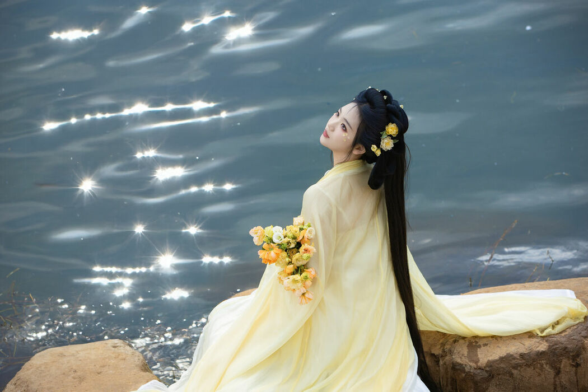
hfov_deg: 16.8
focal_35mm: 122
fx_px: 1993
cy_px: 196
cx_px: 294
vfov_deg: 11.2
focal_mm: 123
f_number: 4.5
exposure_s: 1/640
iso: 200
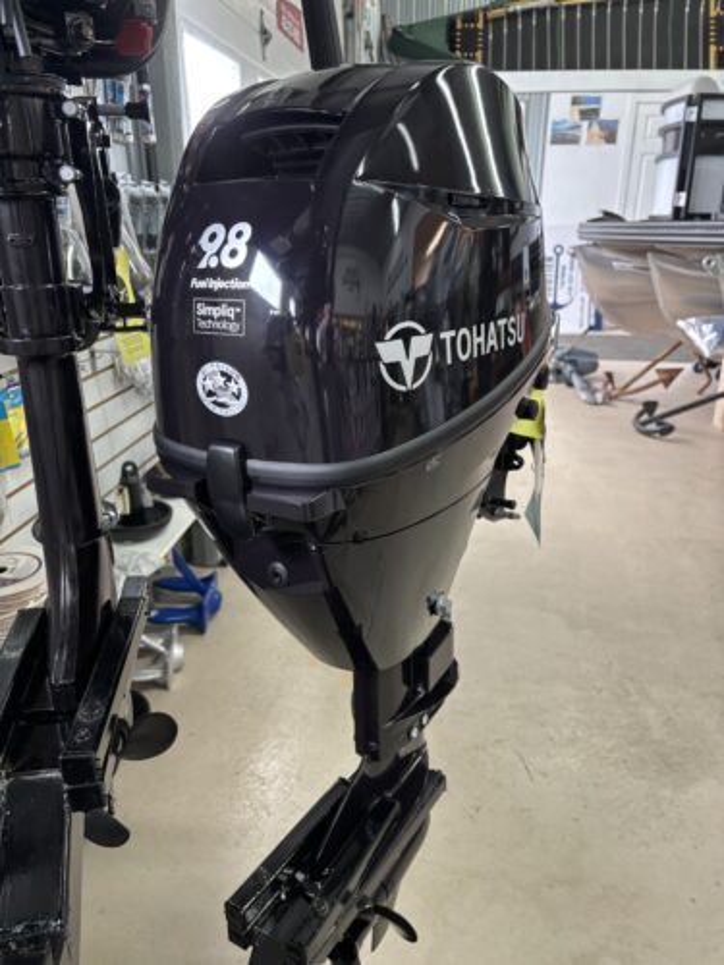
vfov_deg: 67.3
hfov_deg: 53.1
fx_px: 725
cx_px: 362
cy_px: 482
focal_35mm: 26
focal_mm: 5.96
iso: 160
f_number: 1.6
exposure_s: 1/60
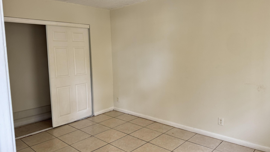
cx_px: 132
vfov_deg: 42.8
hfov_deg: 69.9
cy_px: 69
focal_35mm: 27
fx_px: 193
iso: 200
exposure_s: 1/87
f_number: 1.78
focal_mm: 6.76
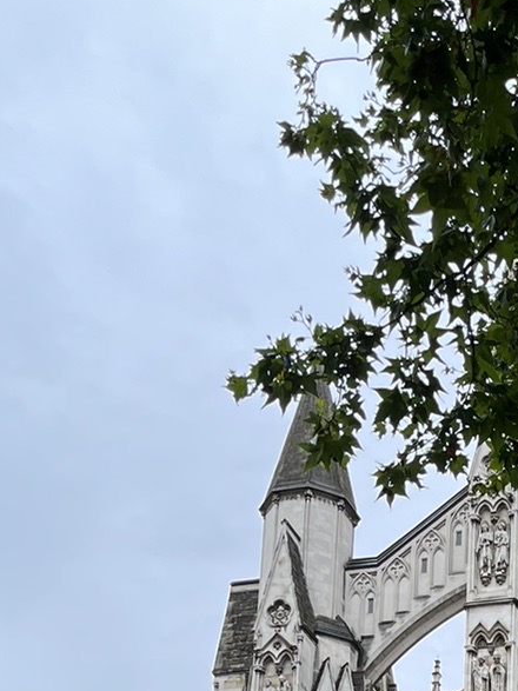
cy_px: 999
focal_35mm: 85
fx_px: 1697
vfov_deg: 20.2
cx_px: 639
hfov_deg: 16.6
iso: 50
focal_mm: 5.1
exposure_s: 1/363
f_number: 1.6
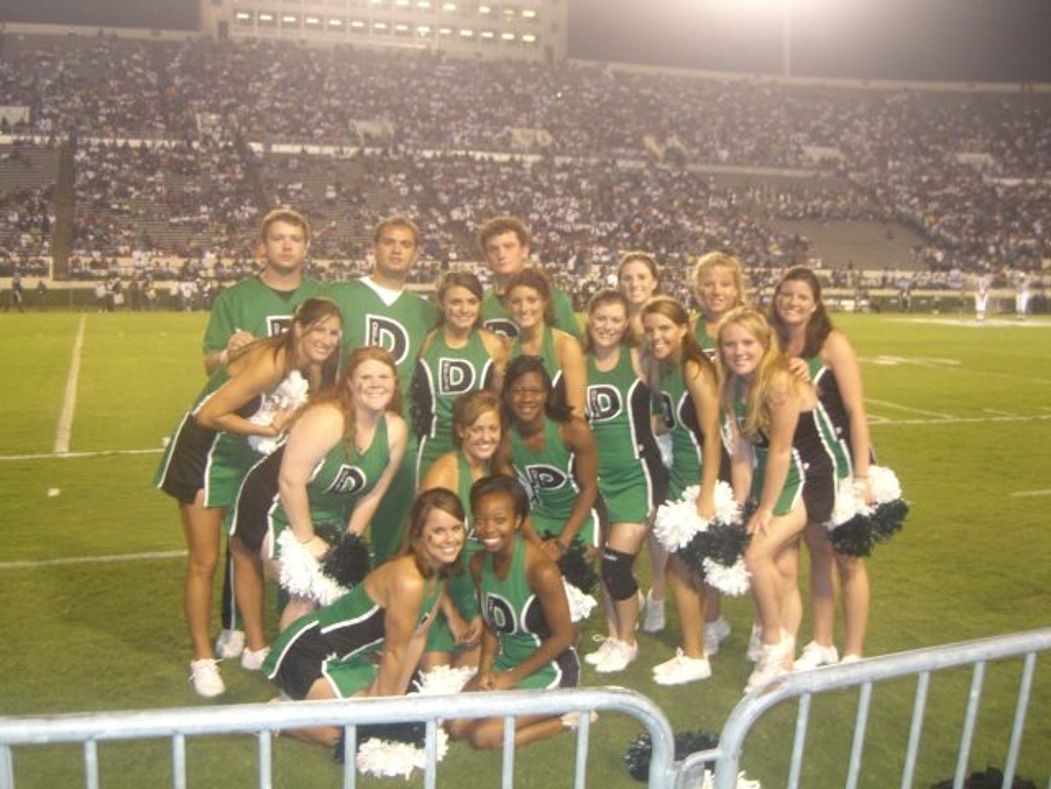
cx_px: 526
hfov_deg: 49.0
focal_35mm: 38
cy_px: 394
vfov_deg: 37.7
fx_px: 1154
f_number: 2.8
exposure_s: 1/80
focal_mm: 7.9
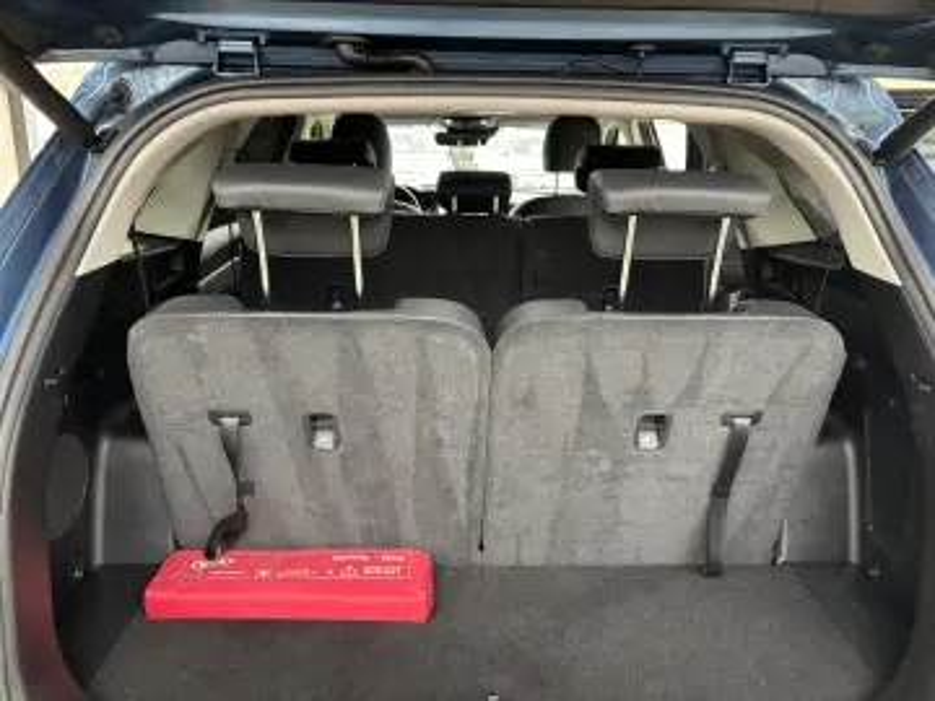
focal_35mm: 26
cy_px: 350
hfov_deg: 67.3
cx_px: 468
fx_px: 702
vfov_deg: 53.1
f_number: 1.6
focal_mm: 5.96
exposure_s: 1/60
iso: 320
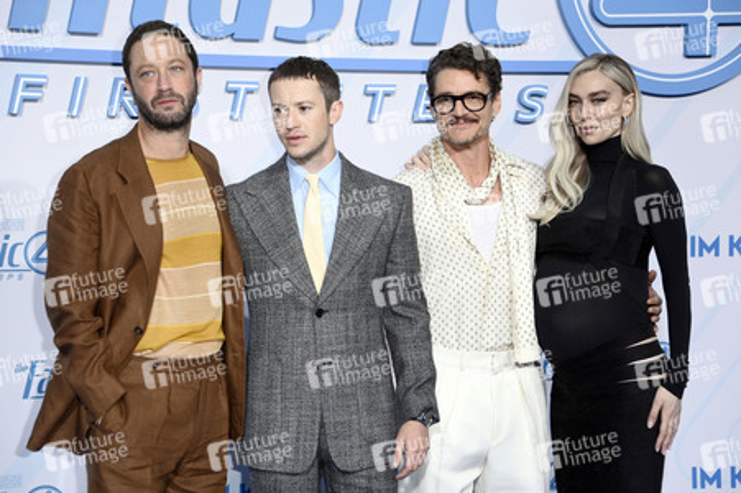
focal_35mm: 105
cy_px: 246
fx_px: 2160
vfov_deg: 13.0
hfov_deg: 19.5
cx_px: 370
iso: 400
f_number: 5.6
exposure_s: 1/200
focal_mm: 105
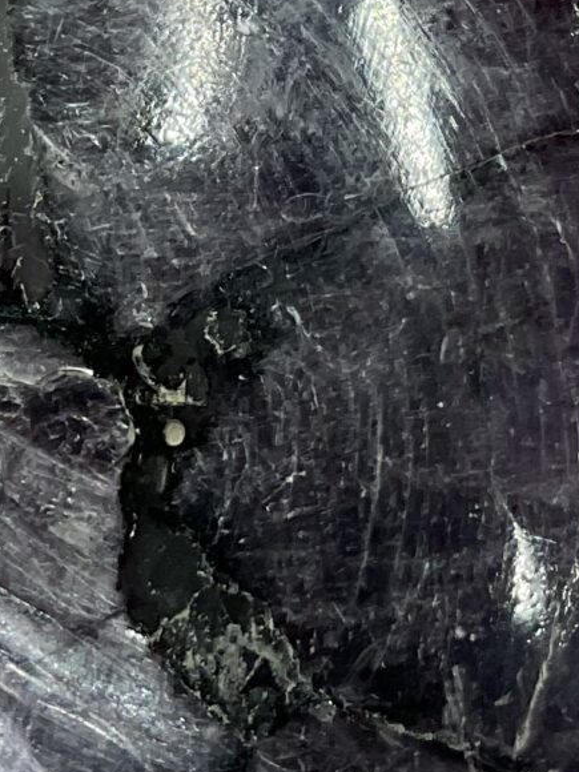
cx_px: 591
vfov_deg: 14.8
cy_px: -189
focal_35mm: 128
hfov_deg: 11.5
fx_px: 2855
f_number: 1.8
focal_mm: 3
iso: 50
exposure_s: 1/100
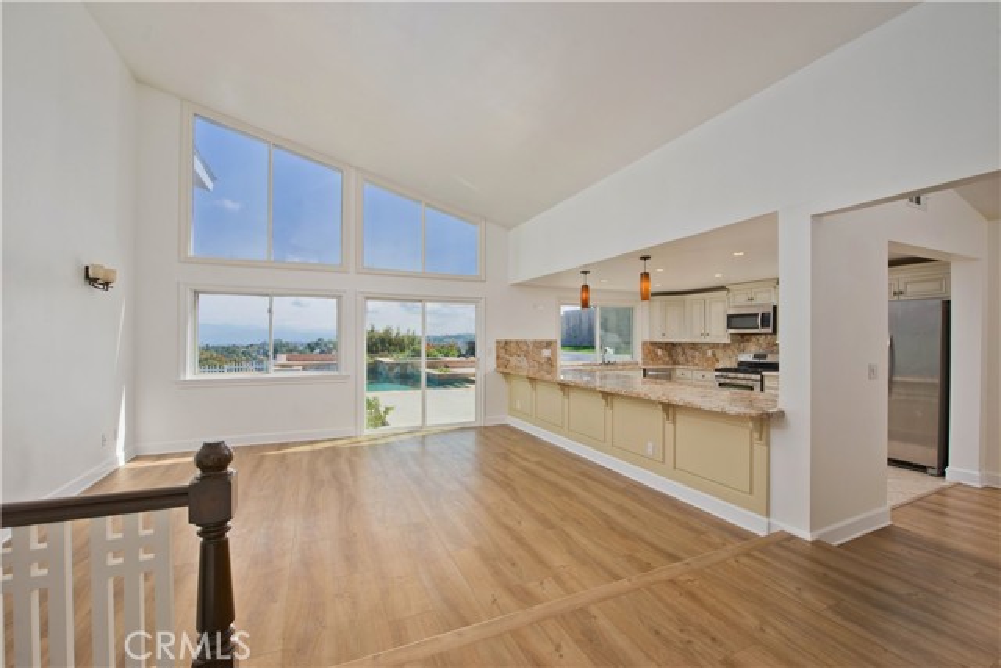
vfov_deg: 77.4
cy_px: 334
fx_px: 417
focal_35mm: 15
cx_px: 500
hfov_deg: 100.4
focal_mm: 15
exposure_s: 1/1000
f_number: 7.1
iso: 400
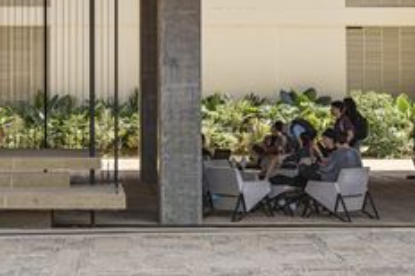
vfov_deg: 11.9
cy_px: 26
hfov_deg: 17.8
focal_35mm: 114
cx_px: 63
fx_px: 1312
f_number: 9
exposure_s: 1/80
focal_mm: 60
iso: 100
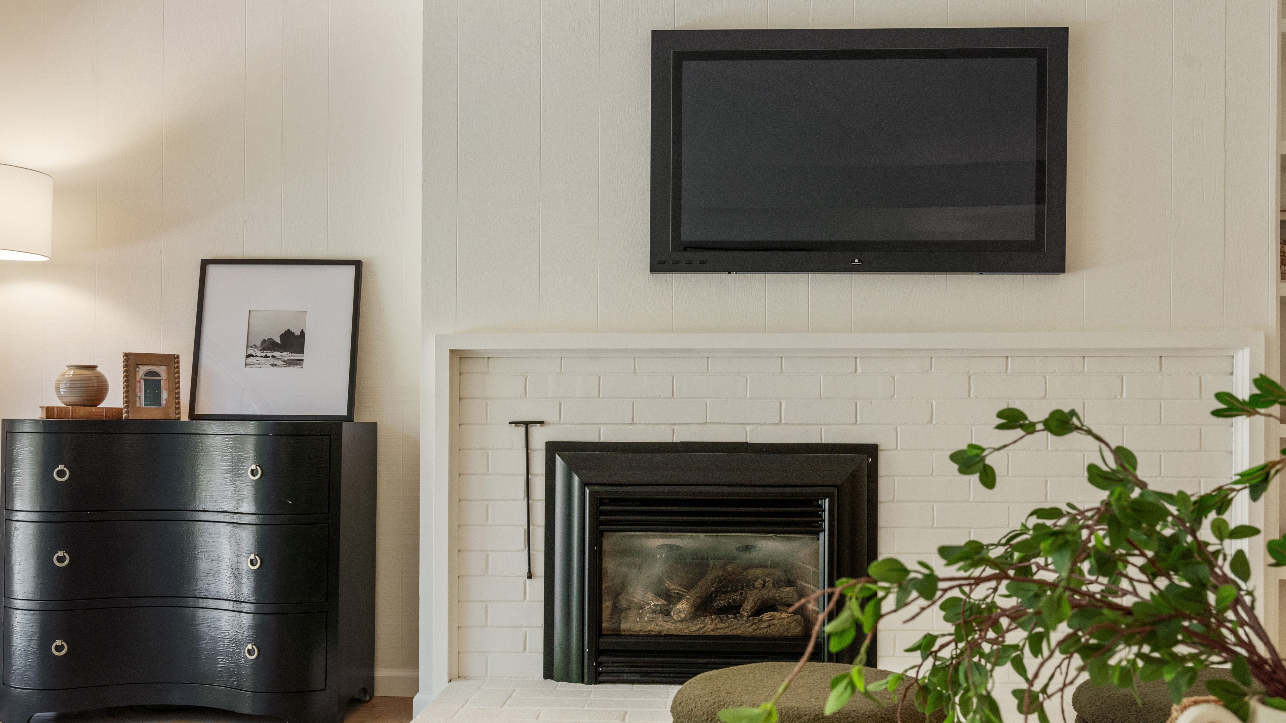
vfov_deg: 36.6
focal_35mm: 32
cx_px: 655
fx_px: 1091
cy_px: 419
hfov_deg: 61.0
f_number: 8
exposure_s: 1/15
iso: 160
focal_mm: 29
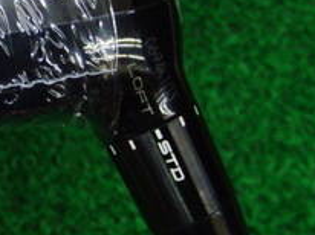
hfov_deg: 16.6
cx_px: -35
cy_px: 41
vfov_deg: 12.8
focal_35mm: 115
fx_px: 1045
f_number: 3.6
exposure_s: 1/60
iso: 400
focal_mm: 6.42
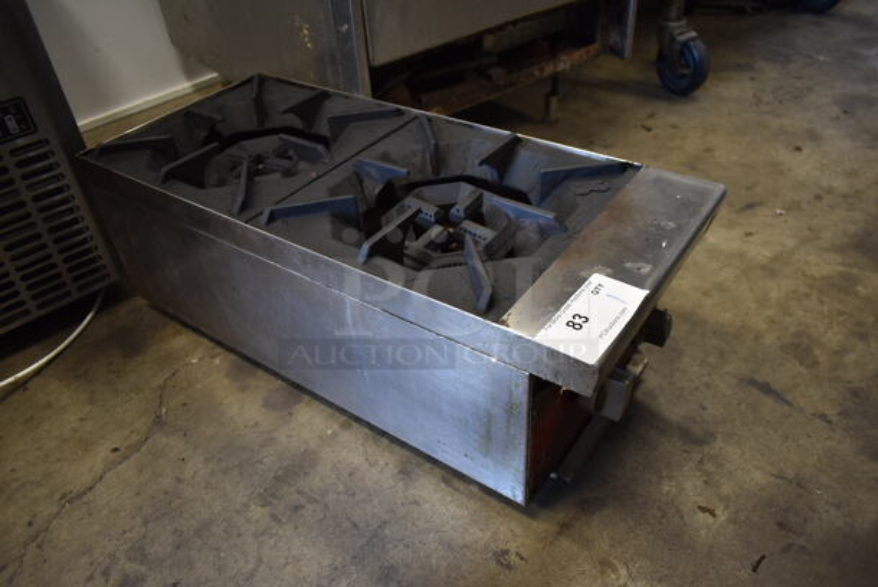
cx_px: 439
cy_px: 294
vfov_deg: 48.0
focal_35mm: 27
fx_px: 659
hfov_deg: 67.3
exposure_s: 1/30
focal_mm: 18
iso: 560
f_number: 3.5
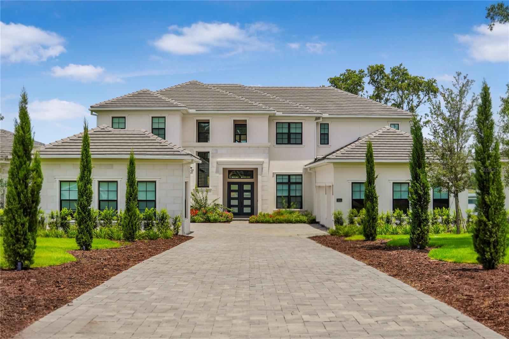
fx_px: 636
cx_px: 254
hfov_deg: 43.6
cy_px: 170
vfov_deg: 29.9
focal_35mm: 45
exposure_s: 1/500
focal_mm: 30
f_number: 6.3
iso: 100
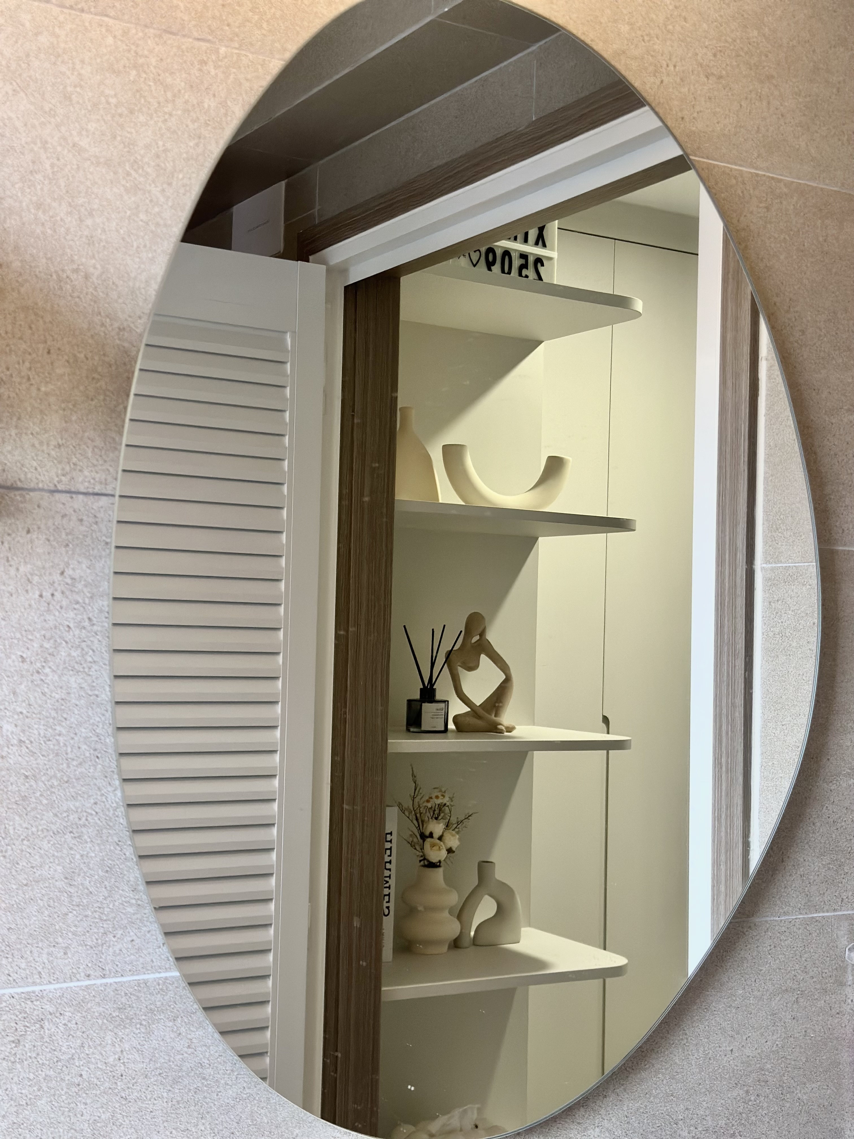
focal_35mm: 48
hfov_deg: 30.3
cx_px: 427
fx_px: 1579
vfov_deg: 39.7
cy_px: 570
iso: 200
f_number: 1.78
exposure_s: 1/60
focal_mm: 6.86
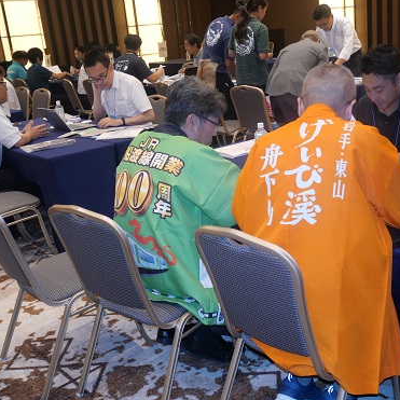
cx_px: 242
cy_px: 205
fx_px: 549
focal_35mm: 42
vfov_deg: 40.0
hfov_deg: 39.8
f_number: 4
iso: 800
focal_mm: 17
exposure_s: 1/50
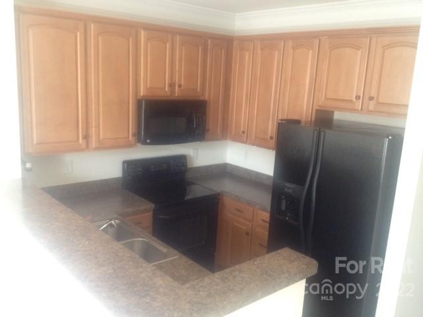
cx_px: 212
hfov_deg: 52.6
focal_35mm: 35
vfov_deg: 40.7
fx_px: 428
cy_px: 158
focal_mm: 4.28
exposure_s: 1/20
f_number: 2.4
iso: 200
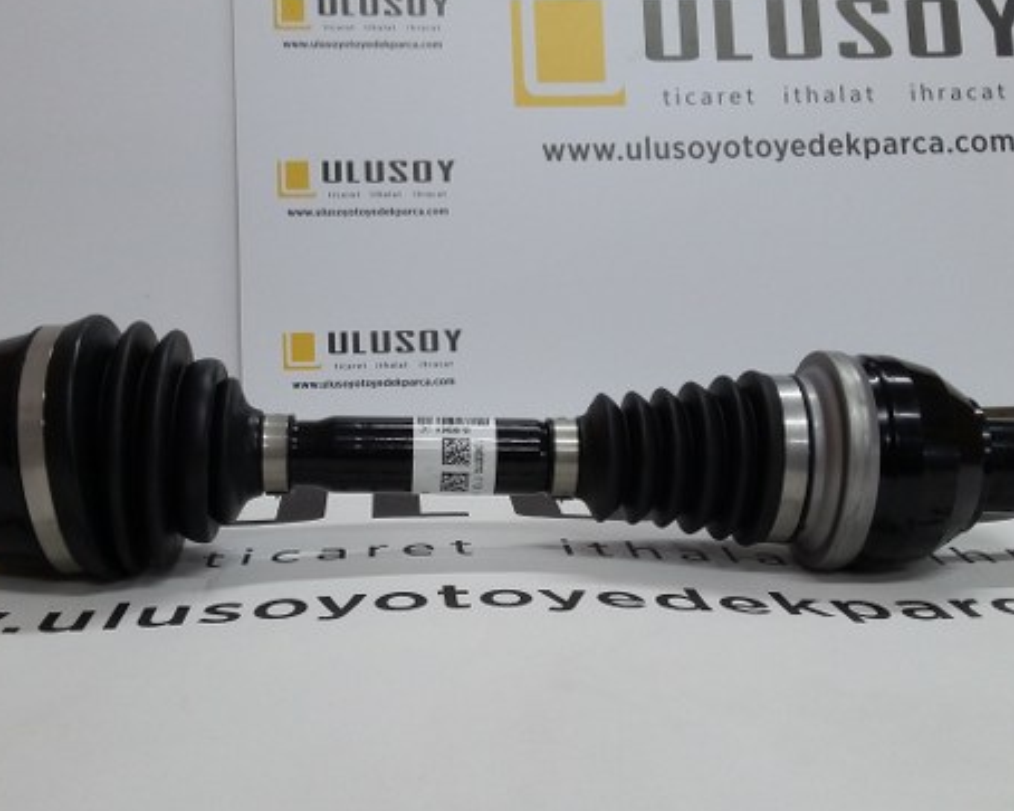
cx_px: 462
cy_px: 476
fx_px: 1200
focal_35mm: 40
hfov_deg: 45.8
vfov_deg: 37.2
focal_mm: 3.3
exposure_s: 1/33
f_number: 2.2
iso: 100
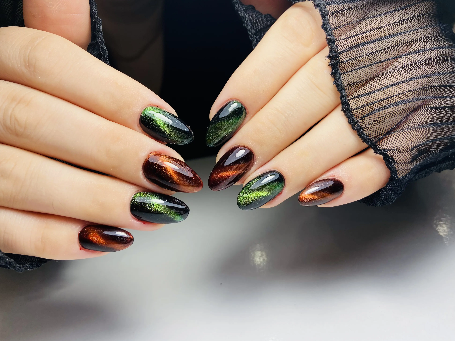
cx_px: 221
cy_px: 176
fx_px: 355
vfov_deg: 51.3
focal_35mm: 27
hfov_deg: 65.3
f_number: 1.8
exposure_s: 1/339
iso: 32
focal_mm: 4.25
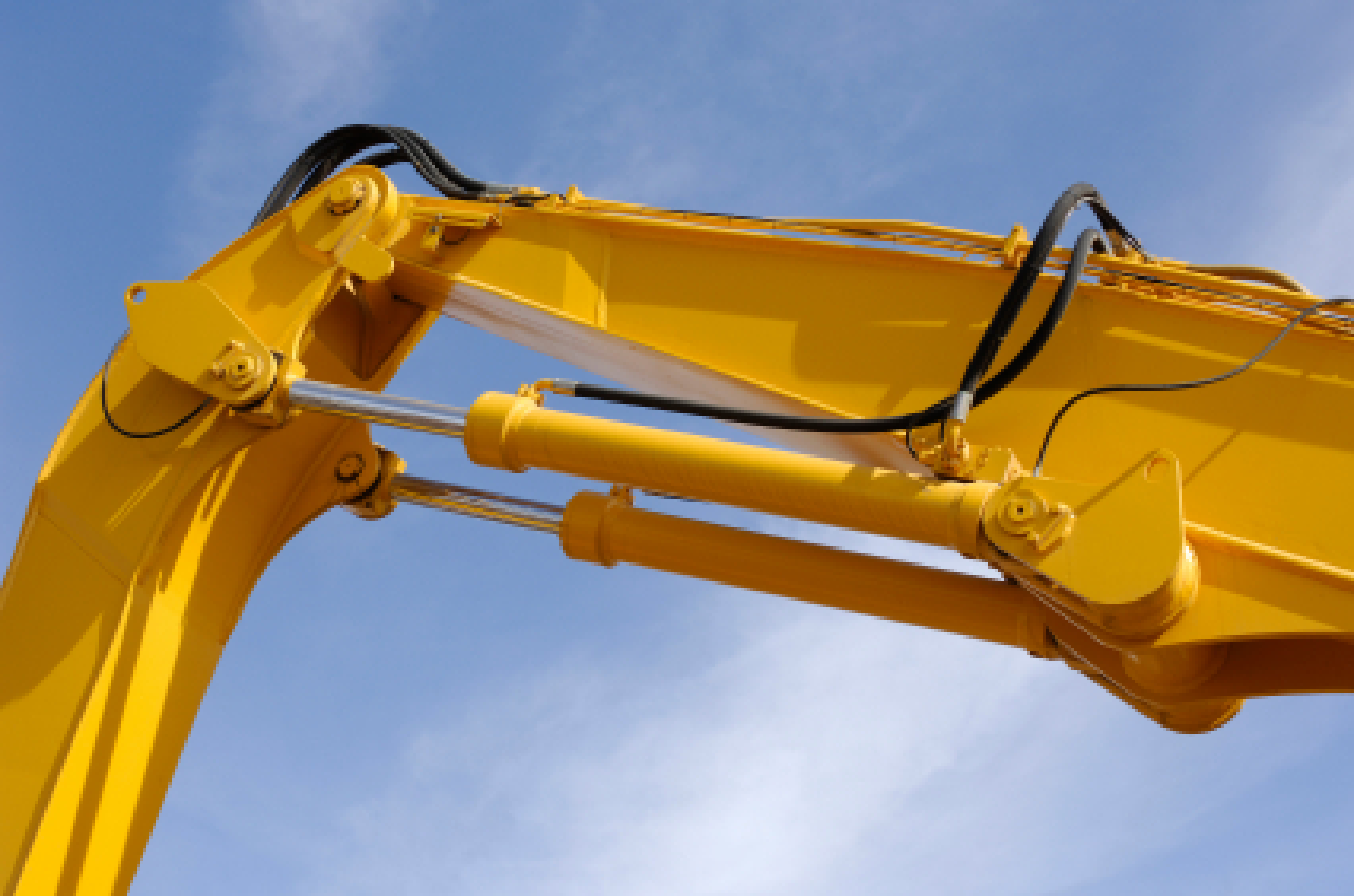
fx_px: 2364
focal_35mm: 63
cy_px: 448
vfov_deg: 21.5
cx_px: 677
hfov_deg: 32.0
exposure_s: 1/160
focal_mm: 42
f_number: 8
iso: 100
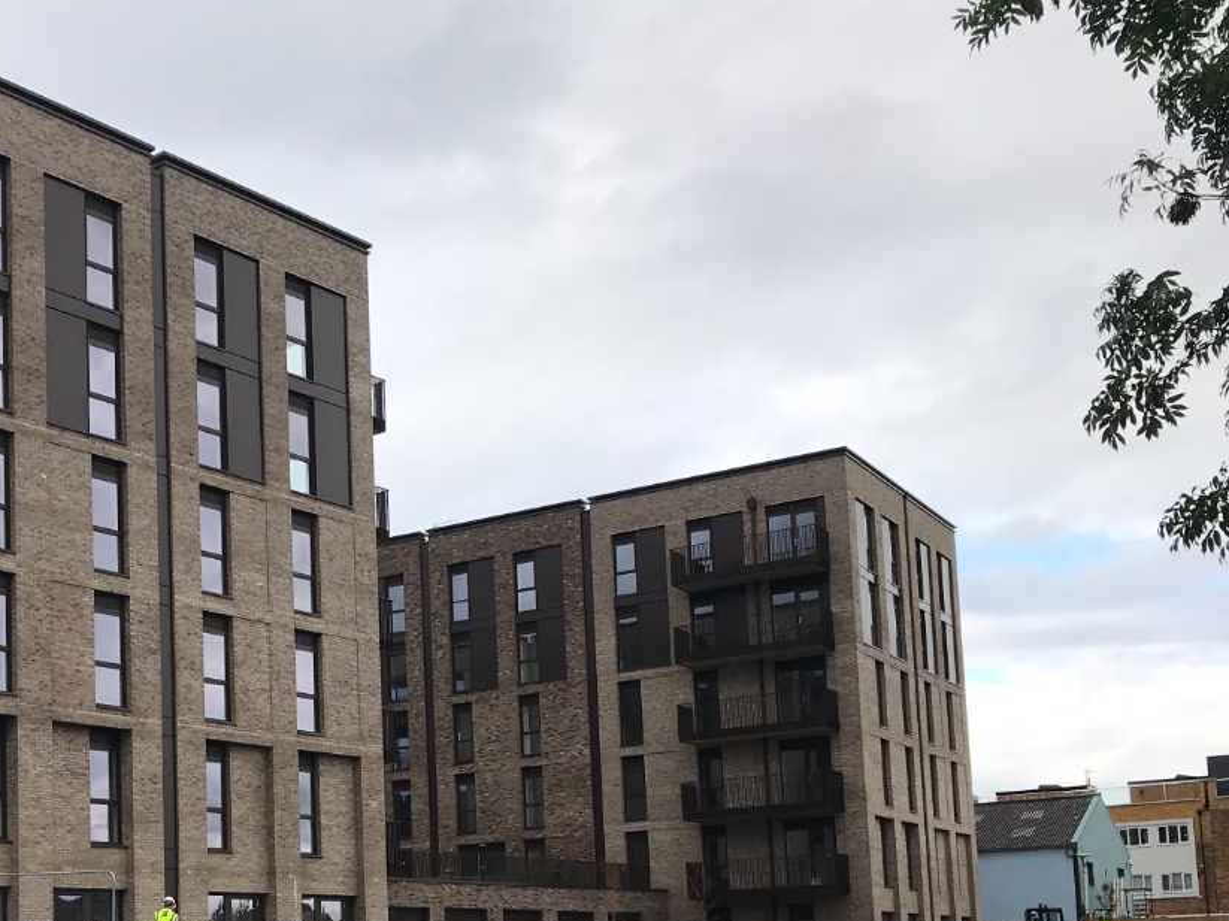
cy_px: 794
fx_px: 1739
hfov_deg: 38.3
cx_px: 369
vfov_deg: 28.7
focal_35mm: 49
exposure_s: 1/921
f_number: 1.8
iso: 20
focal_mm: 3.99
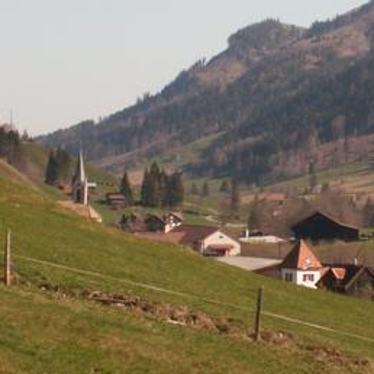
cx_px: 333
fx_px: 2066
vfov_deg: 10.3
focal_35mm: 169
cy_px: 94
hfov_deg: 10.3
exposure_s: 1/100
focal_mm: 12.87
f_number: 8
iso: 50
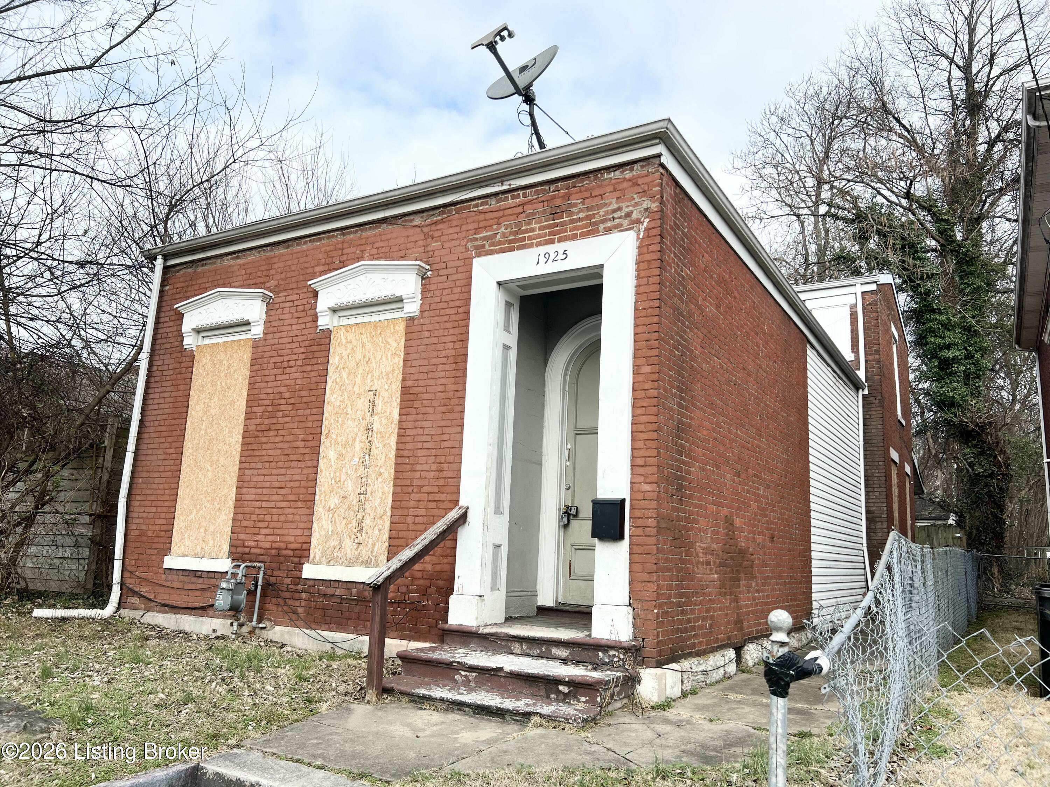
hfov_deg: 67.3
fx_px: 789
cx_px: 525
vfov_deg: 53.1
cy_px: 394
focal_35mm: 26
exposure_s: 1/2123
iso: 50
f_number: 1.5
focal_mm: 5.7
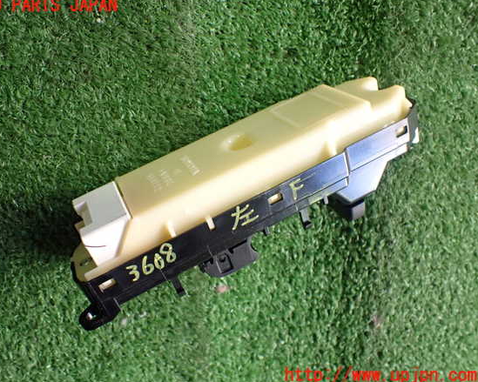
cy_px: 191
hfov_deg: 55.6
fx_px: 453
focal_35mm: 32
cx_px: 220
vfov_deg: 45.8
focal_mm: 5.4
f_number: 2.3
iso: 640
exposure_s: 1/125
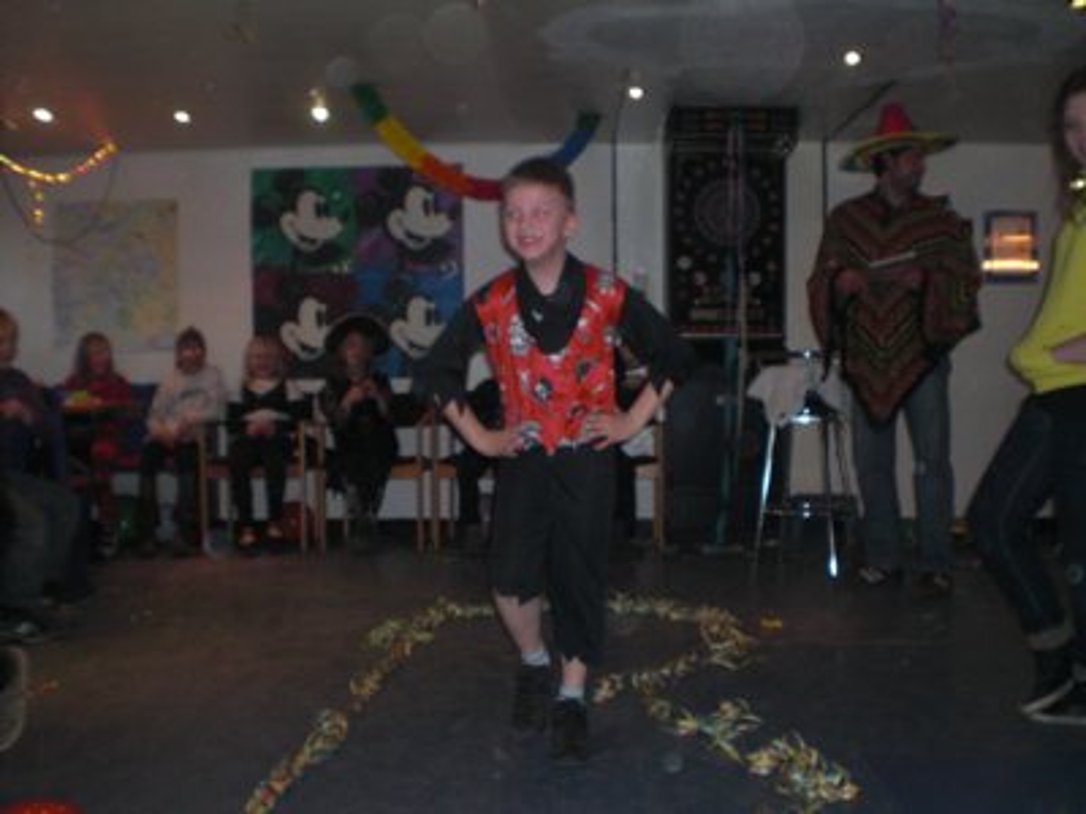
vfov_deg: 37.7
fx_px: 1192
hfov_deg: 49.0
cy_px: 407
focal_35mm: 38
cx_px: 543
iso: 100
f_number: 3.1
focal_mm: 6.3
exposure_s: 1/30
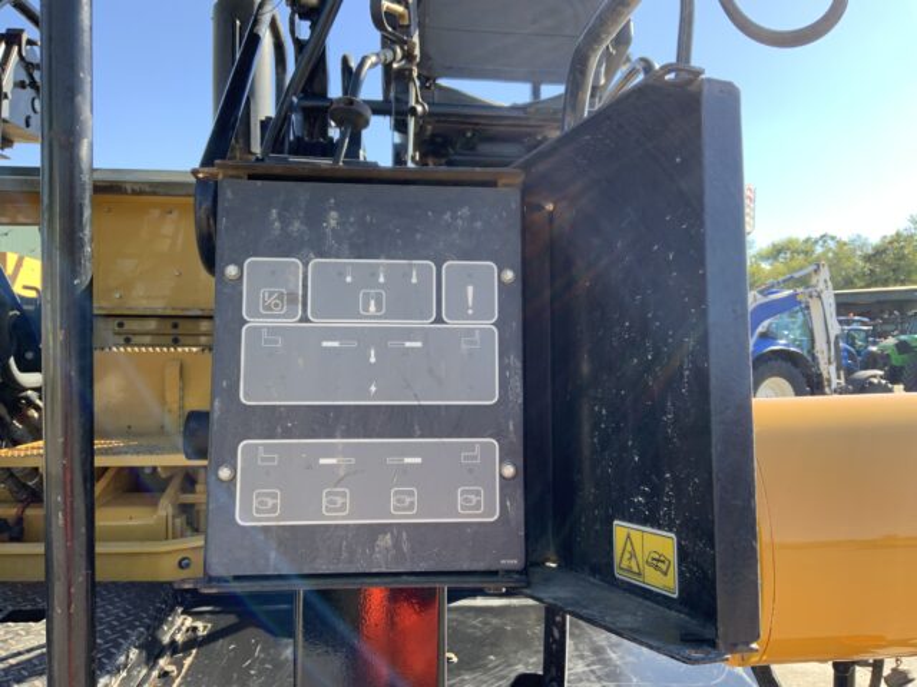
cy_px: 344
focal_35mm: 29
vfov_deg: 48.2
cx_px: 458
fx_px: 768
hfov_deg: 61.7
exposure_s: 1/231
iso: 16
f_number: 1.8
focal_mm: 3
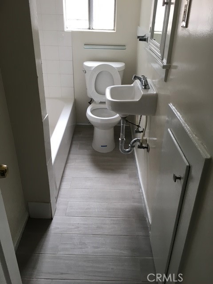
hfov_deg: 48.2
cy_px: 142
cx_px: 106
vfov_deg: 61.7
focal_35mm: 29
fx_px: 238
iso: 32
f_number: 2.2
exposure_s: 1/30
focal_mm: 4.15
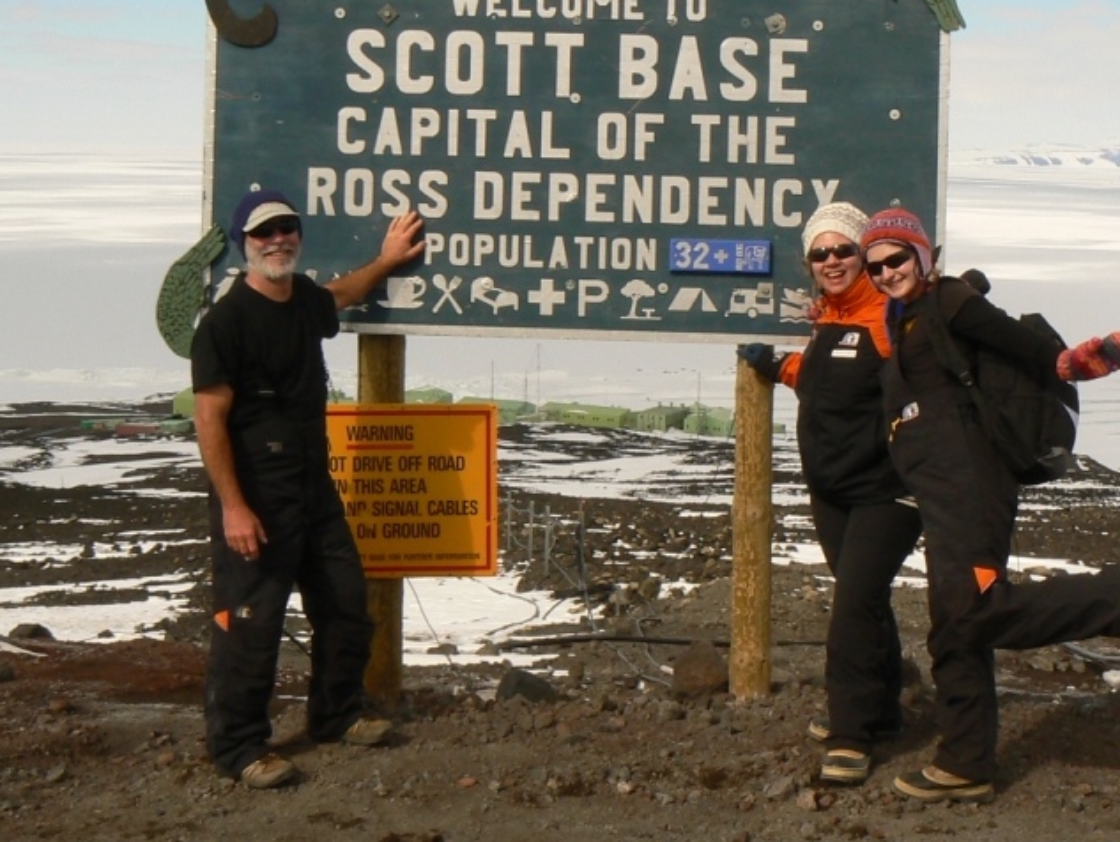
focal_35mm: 47
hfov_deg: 40.4
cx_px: 597
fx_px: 1522
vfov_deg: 30.8
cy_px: 318
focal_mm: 6
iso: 80
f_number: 8
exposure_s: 1/400
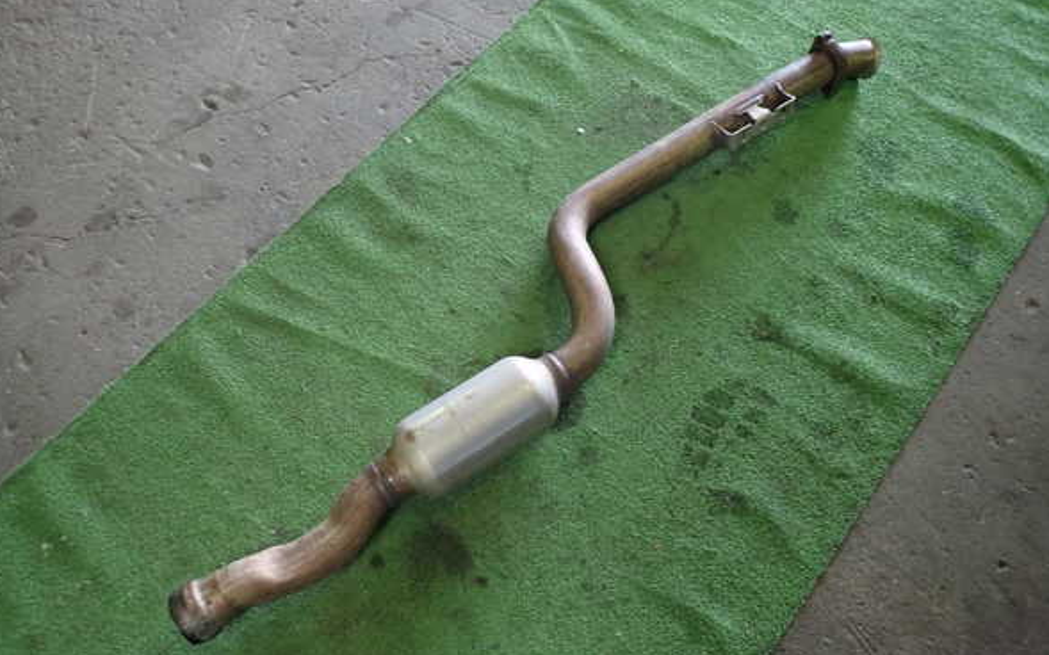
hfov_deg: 68.4
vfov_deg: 46.0
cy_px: 352
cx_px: 522
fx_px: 772
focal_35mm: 27
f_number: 2
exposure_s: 1/30
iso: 200
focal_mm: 4.5
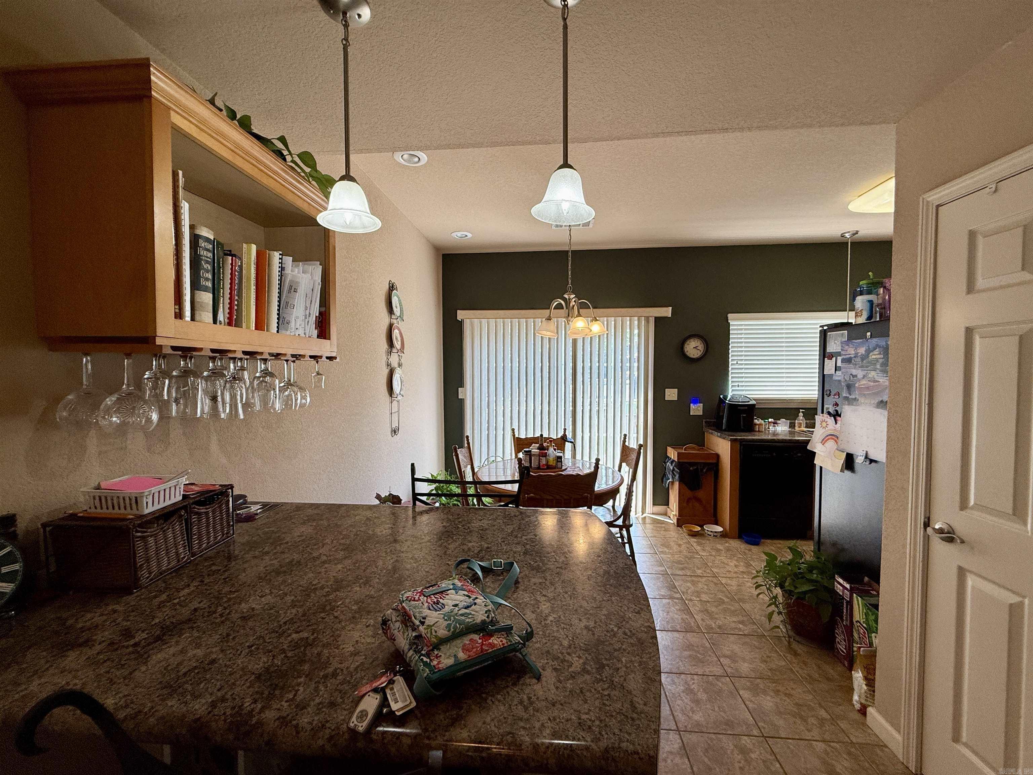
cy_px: 388
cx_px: 516
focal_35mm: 14
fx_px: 418
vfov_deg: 85.7
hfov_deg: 102.1
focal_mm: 2.22
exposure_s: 1/120
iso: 100
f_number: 2.2
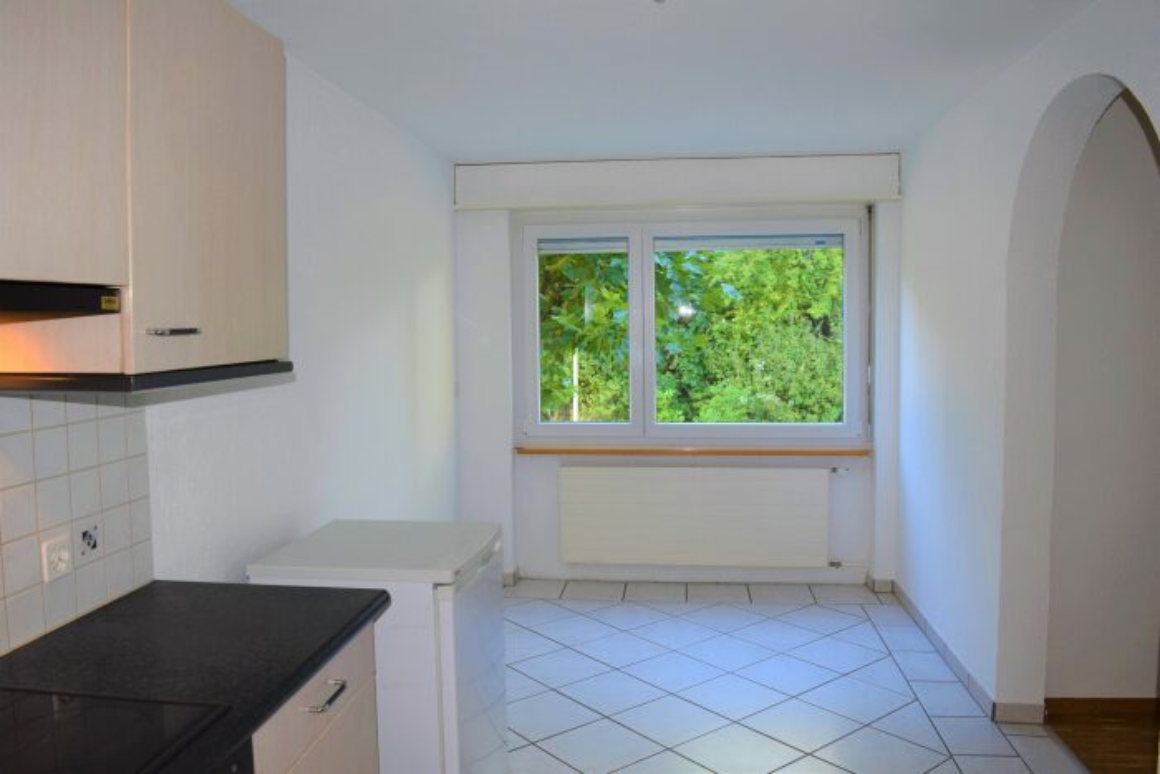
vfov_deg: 47.9
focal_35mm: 27
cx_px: 580
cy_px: 387
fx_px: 870
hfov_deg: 67.4
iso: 800
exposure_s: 1/100
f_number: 5
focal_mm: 18
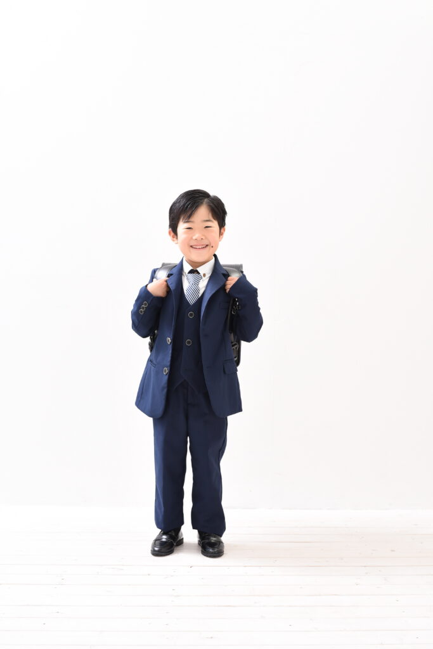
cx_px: 216
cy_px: 324
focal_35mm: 50
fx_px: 902
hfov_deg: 27.0
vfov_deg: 39.6
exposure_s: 1/125
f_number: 7.1
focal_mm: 50
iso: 400
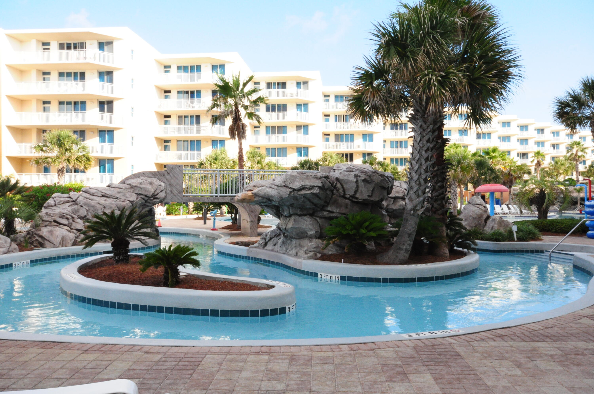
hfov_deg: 62.0
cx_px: 297
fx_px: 494
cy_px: 197
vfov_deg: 43.5
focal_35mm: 30
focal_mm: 20
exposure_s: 1/200
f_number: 16
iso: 1600
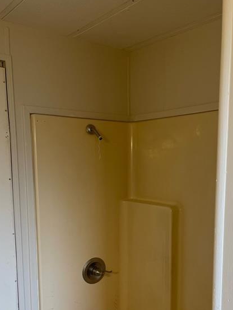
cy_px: 200
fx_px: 323
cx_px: 130
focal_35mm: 36
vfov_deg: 50.6
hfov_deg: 39.6
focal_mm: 4.2
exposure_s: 1/60
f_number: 1.6
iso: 160
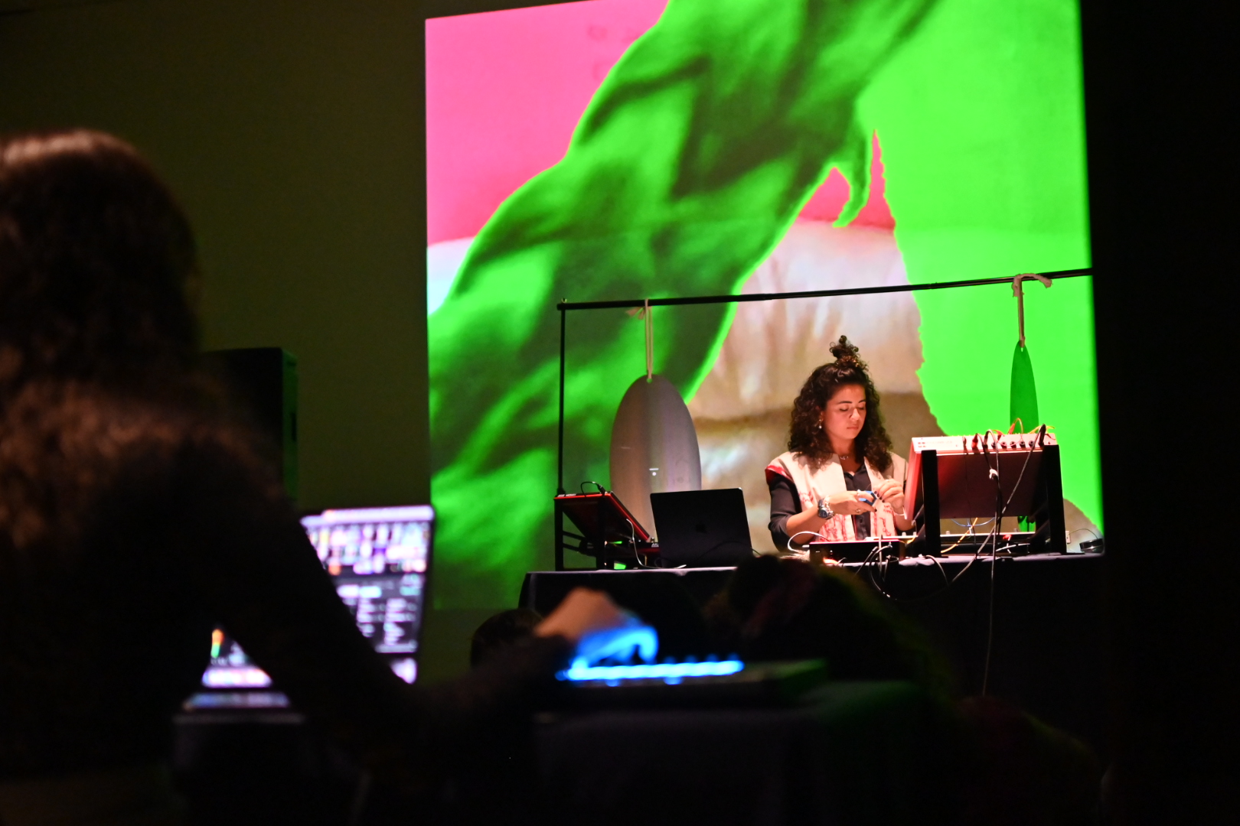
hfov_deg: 38.2
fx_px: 1791
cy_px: 413
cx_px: 620
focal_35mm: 52
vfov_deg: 26.0
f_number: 1.8
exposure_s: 1/80
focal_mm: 35
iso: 4000
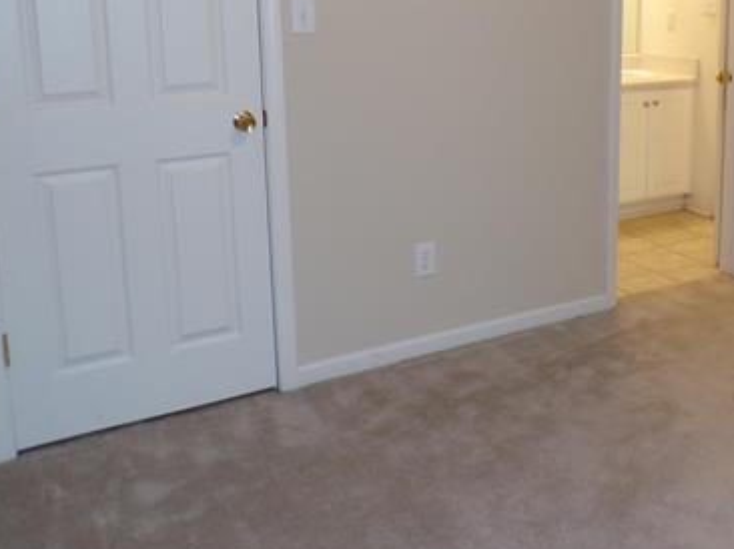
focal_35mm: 42
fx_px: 890
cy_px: 94
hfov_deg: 43.3
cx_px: 556
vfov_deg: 33.1
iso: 281
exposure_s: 1/17
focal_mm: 4.3
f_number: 3
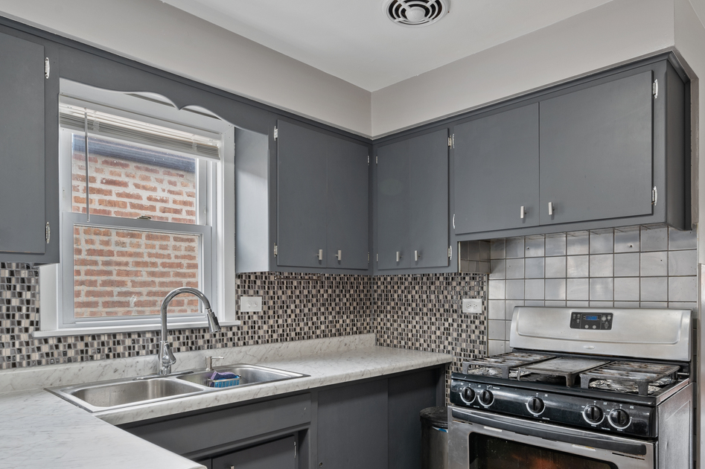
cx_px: 395
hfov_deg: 73.5
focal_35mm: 24
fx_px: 470
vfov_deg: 52.6
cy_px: 285
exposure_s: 1/1.67
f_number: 10
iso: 400
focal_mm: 14
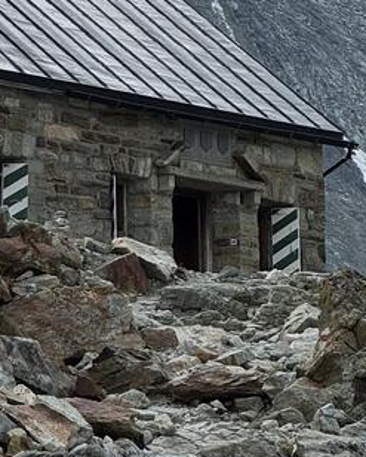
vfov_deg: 7.7
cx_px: -155
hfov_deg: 6.1
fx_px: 3394
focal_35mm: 251
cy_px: -18
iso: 20
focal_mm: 9
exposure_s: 1/2660
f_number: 2.8
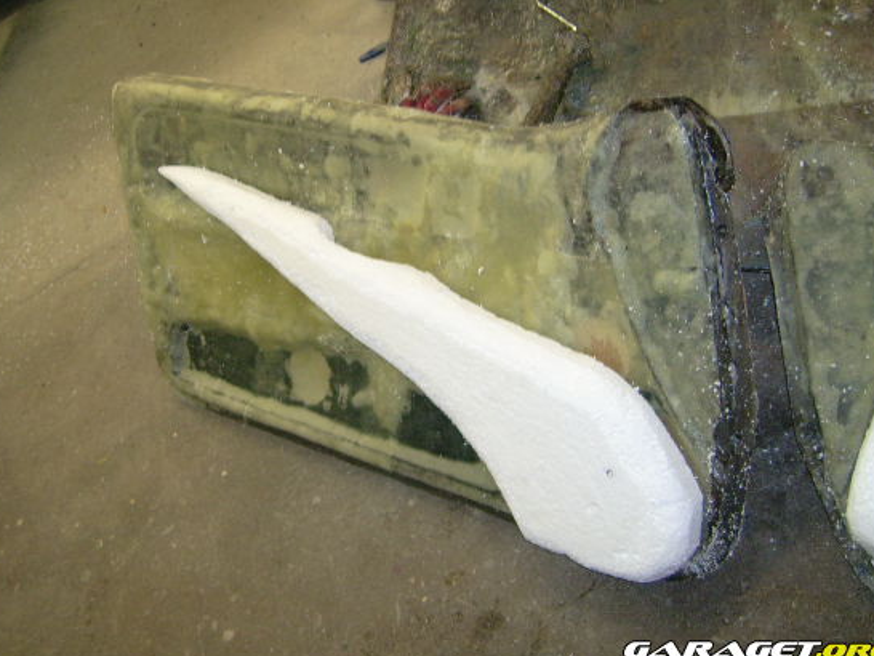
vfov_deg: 35.1
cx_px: 386
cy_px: 282
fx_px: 1036
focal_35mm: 41
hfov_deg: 45.7
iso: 100
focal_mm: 5.95
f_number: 2.8
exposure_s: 1/60
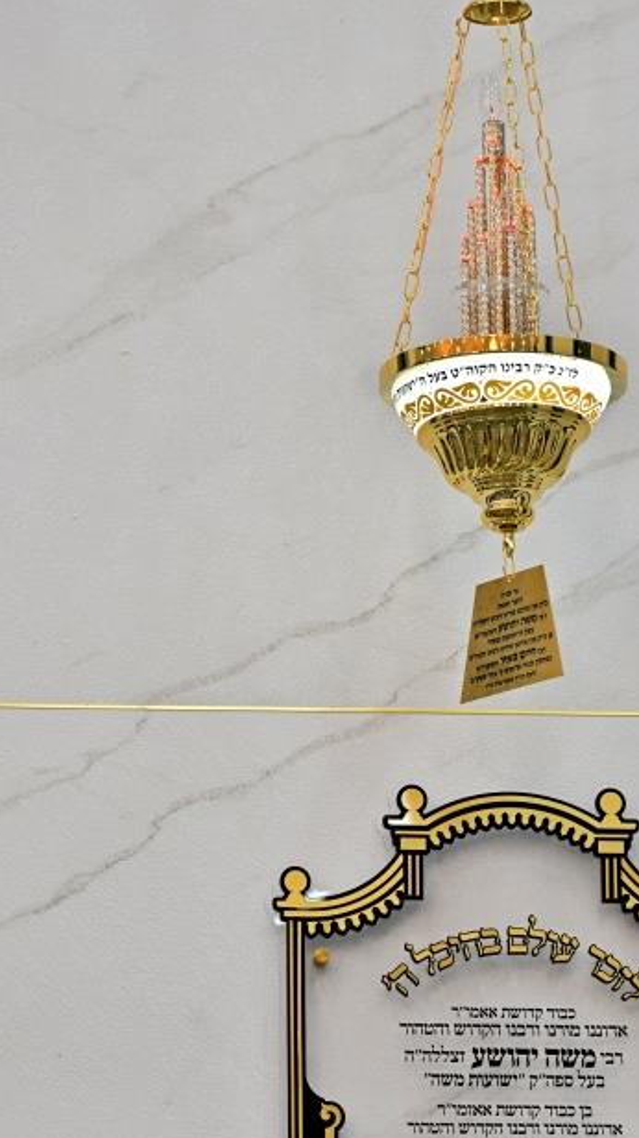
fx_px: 6302
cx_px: 453
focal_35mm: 209
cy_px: 676
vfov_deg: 10.3
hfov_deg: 5.8
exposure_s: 1/200
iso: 320
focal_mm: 120
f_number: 4
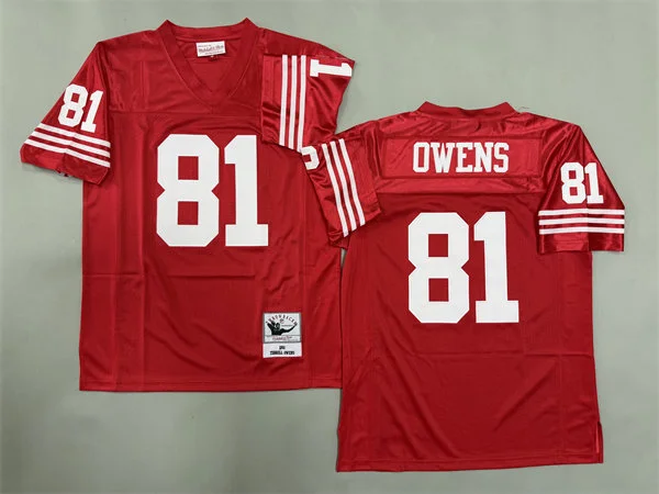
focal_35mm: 24
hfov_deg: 71.6
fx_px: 457
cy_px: 247
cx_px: 330
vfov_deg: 56.8
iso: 125
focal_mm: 6.76
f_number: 1.78
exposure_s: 1/50
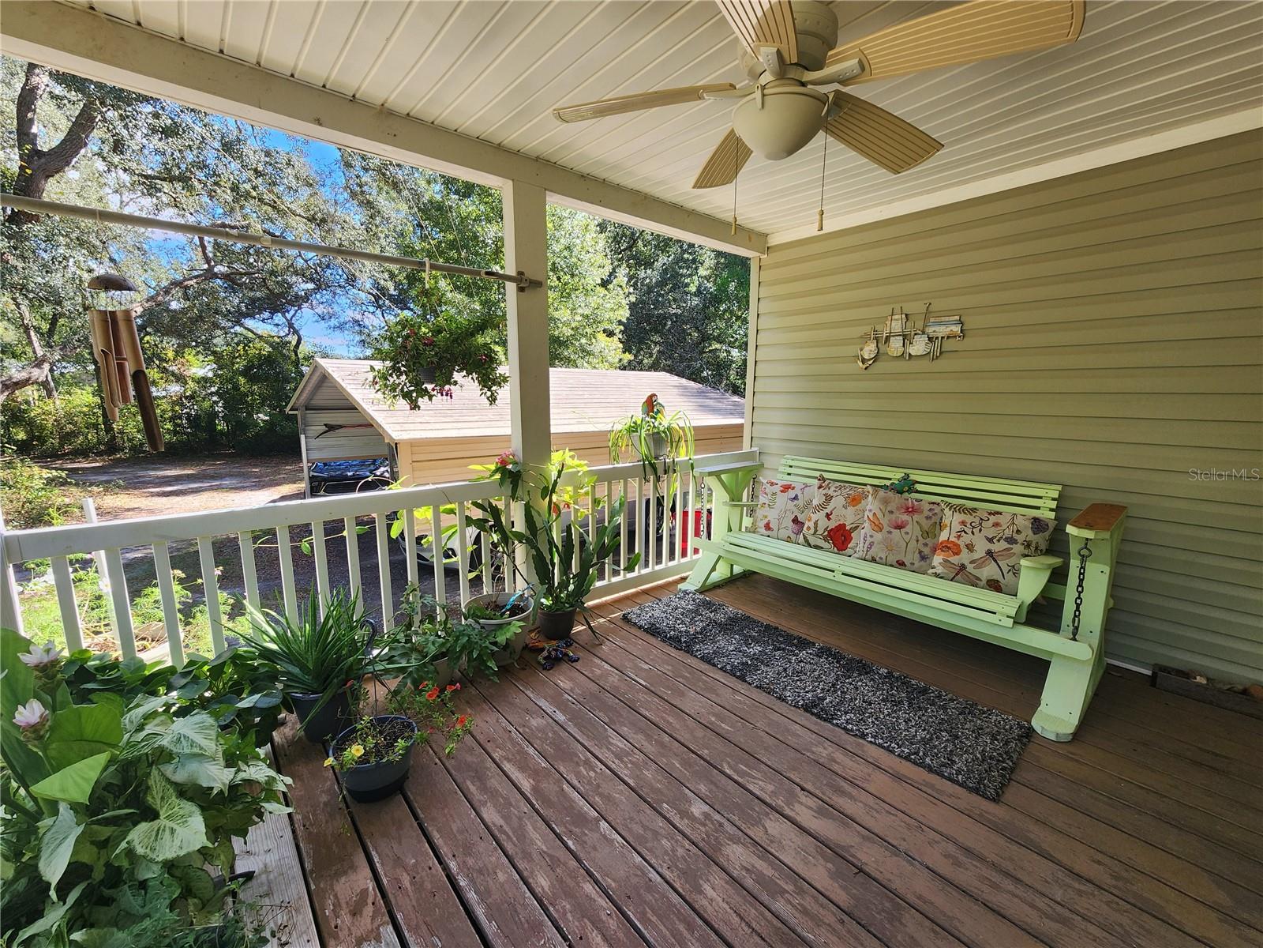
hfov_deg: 106.2
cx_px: 632
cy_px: 474
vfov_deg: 89.9
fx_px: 474
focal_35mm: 13
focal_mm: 2.2
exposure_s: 1/245
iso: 50
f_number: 2.2
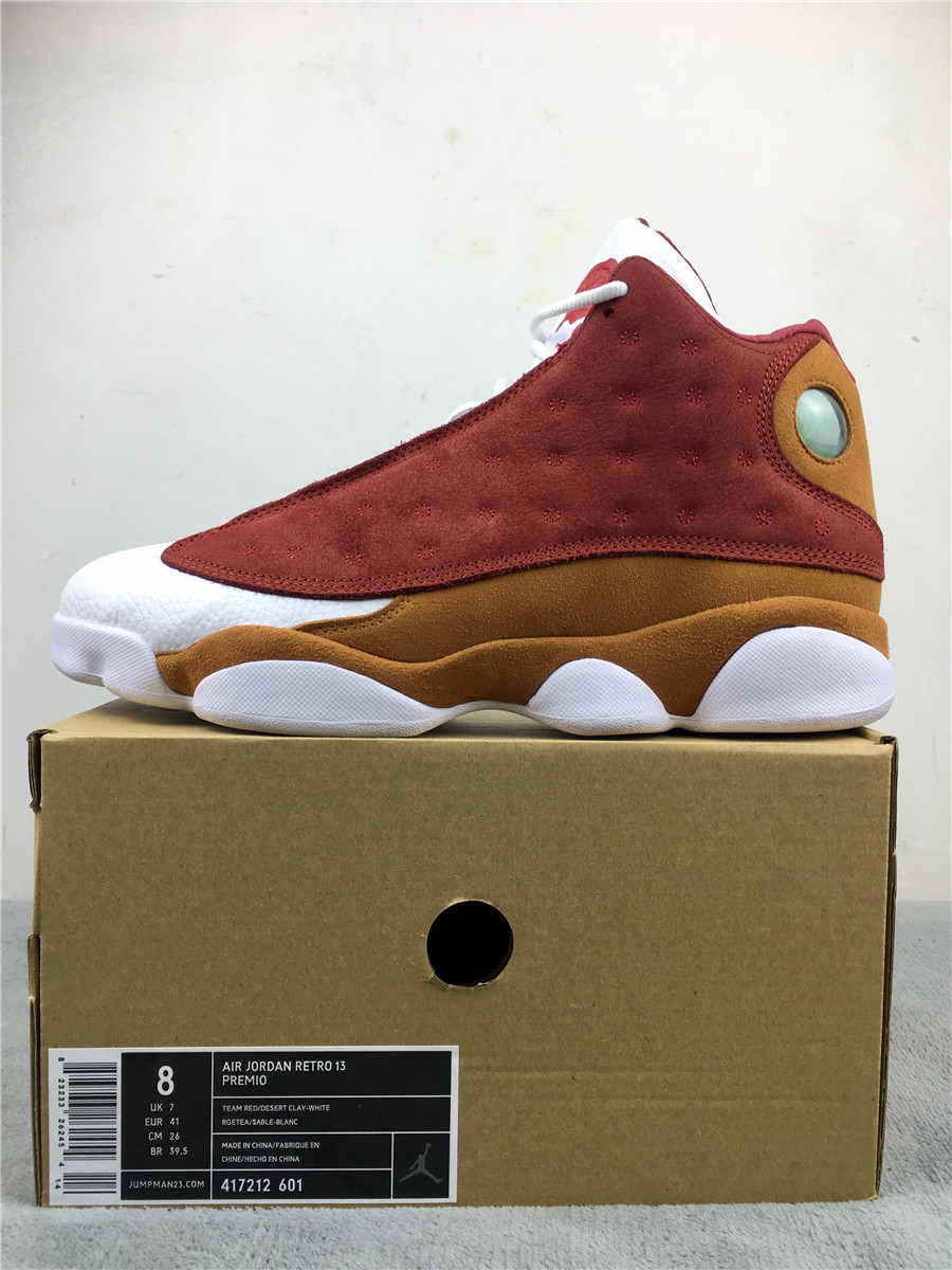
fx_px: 1063
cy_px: 635
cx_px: 476
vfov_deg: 61.7
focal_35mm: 29
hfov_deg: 48.2
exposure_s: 1/50
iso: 32
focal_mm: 4.15
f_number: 2.2
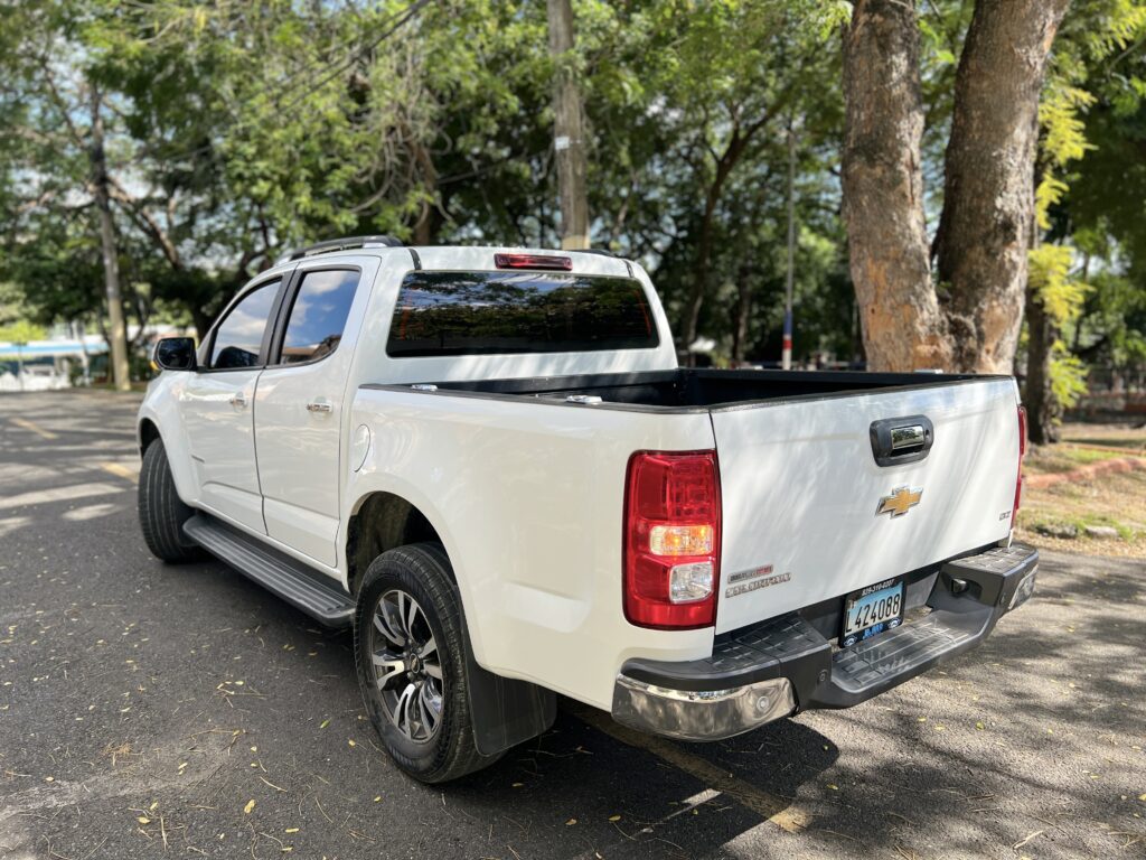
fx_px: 861
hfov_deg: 67.3
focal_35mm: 26
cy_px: 430
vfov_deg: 53.1
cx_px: 573
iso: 50
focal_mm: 5.7
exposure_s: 1/1280
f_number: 1.5
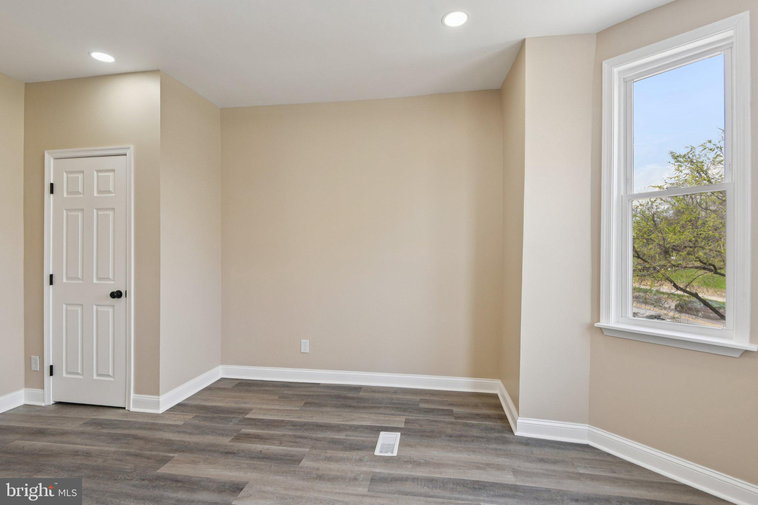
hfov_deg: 96.7
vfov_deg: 73.7
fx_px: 337
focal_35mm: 16
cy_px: 252
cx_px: 379
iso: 400
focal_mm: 16
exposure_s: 1/50
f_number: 8
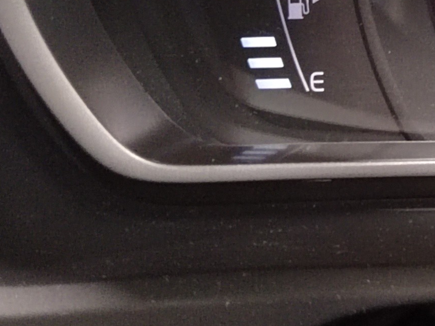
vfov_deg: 11.4
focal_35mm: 127
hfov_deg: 13.8
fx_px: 1596
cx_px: 782
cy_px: -84
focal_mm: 5.52
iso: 3631
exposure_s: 1/33.3
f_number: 1.9
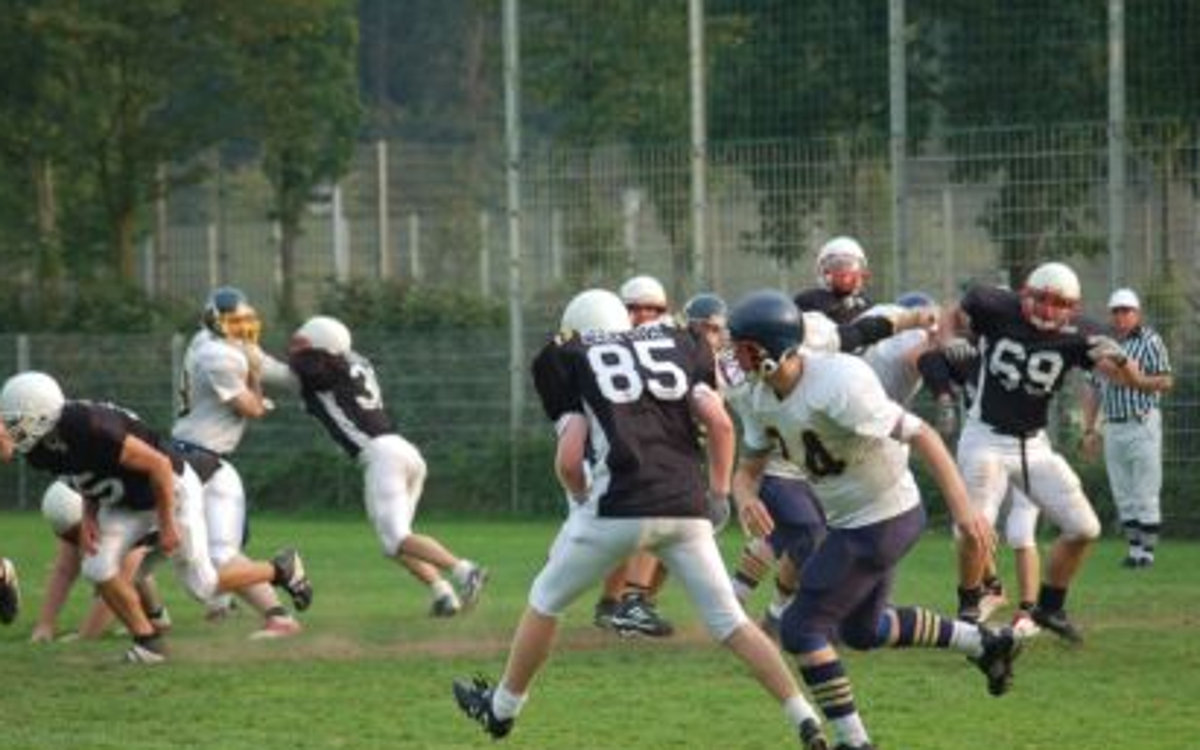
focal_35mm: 202
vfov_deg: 6.5
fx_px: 6607
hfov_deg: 10.4
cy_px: 435
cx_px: 647
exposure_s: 1/1000
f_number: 4.2
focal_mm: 120
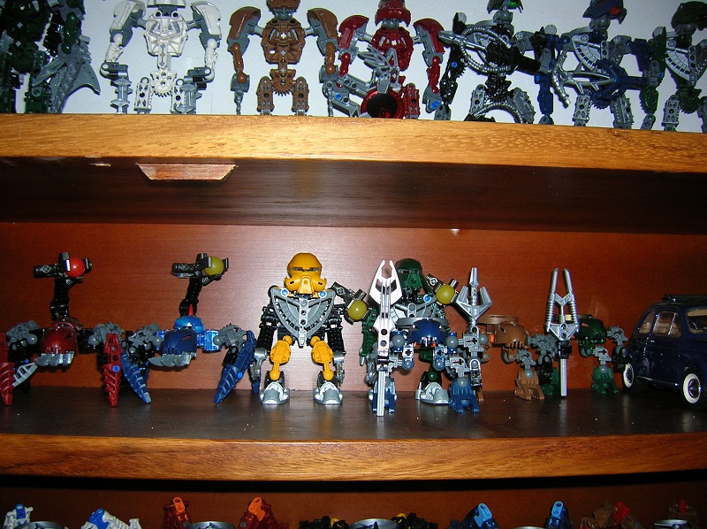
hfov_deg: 54.0
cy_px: 264
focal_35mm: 34
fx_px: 694
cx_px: 354
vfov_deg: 41.7
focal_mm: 5.7
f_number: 2.9
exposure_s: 1/60.1
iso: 50
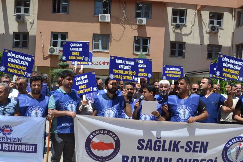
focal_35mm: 41
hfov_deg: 47.2
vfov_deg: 32.4
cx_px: 102
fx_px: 277
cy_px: 105
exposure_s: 1/200
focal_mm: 18
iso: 100
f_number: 7.1
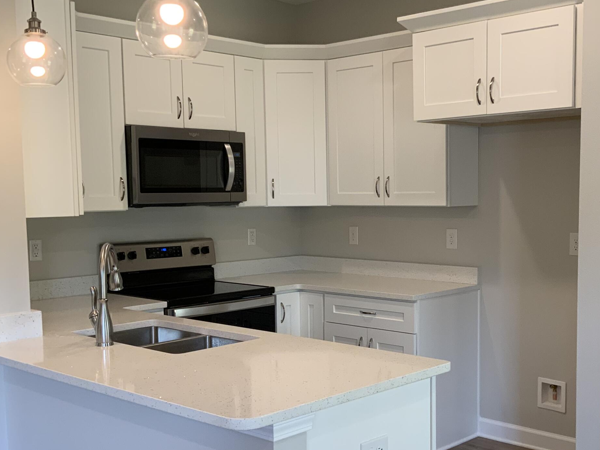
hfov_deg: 40.3
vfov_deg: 30.8
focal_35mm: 47
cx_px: 358
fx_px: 815
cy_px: 264
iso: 64
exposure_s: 1/120
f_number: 1.8
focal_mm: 3
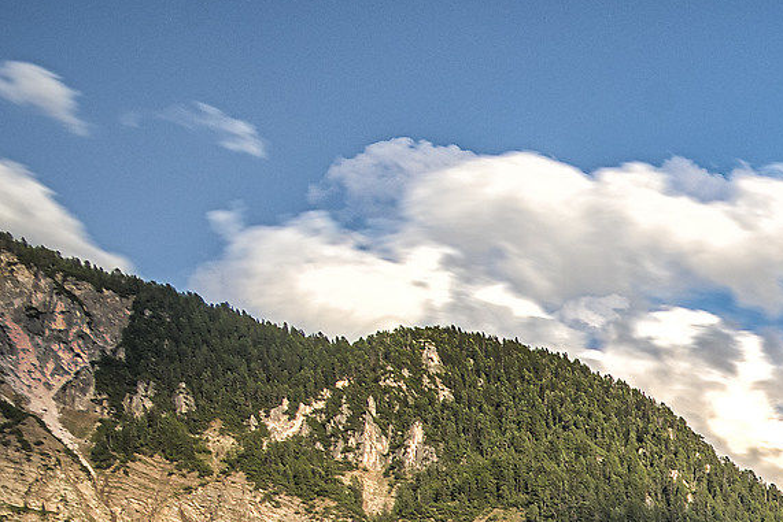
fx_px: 1827
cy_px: 1023
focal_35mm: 84
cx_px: 1580
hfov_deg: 17.3
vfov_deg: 13.9
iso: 100
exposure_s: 60
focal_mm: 20
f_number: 11
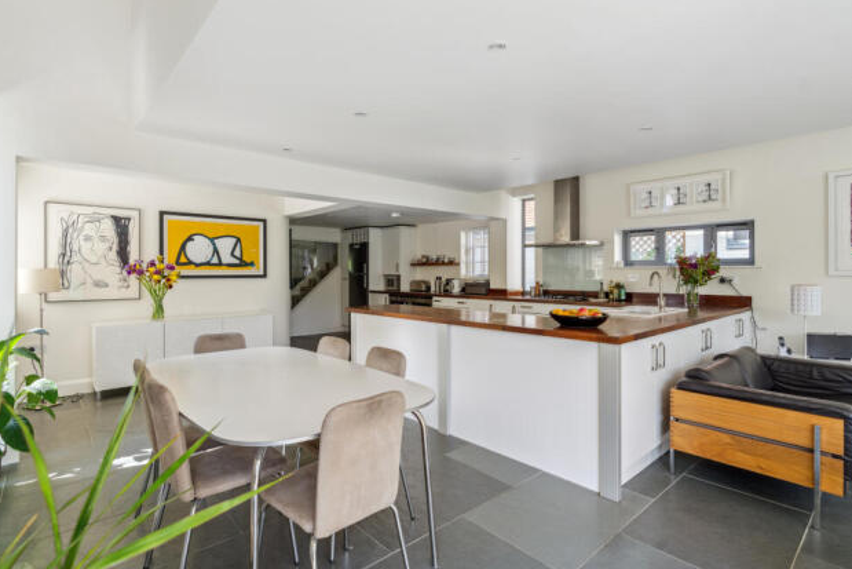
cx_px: 420
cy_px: 275
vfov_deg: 67.4
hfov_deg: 90.0
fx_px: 426
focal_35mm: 18
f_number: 6.3
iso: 640
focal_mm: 17
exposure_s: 1/50
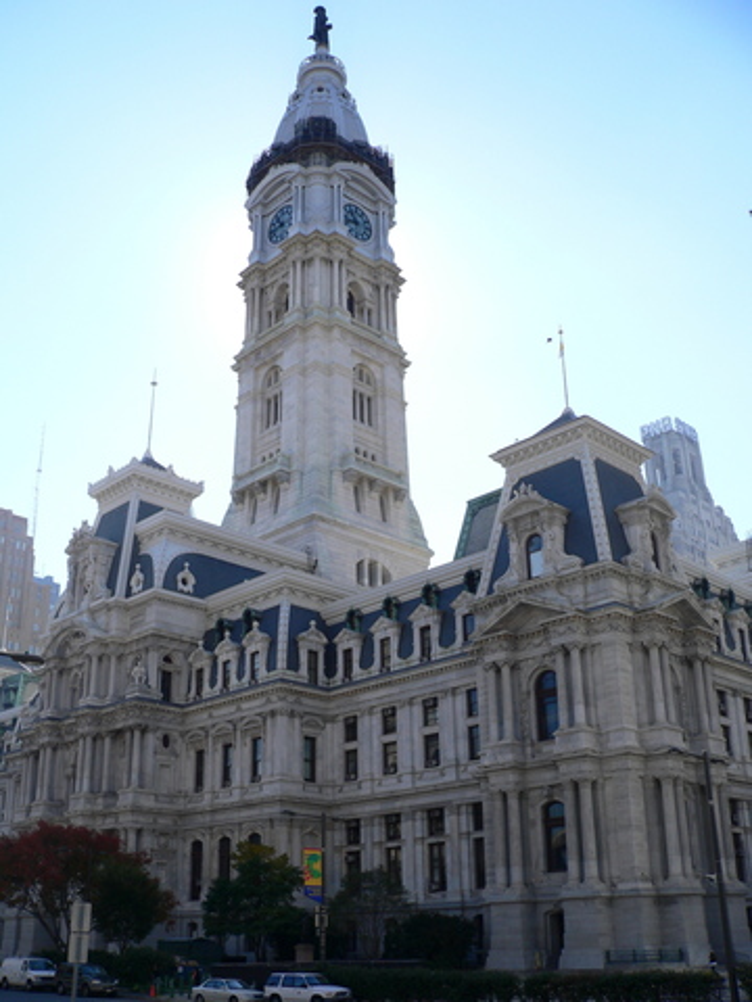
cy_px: 501
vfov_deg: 51.4
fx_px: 1043
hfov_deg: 39.7
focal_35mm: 36
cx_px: 376
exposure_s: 1/500
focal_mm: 6
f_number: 3.3
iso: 80
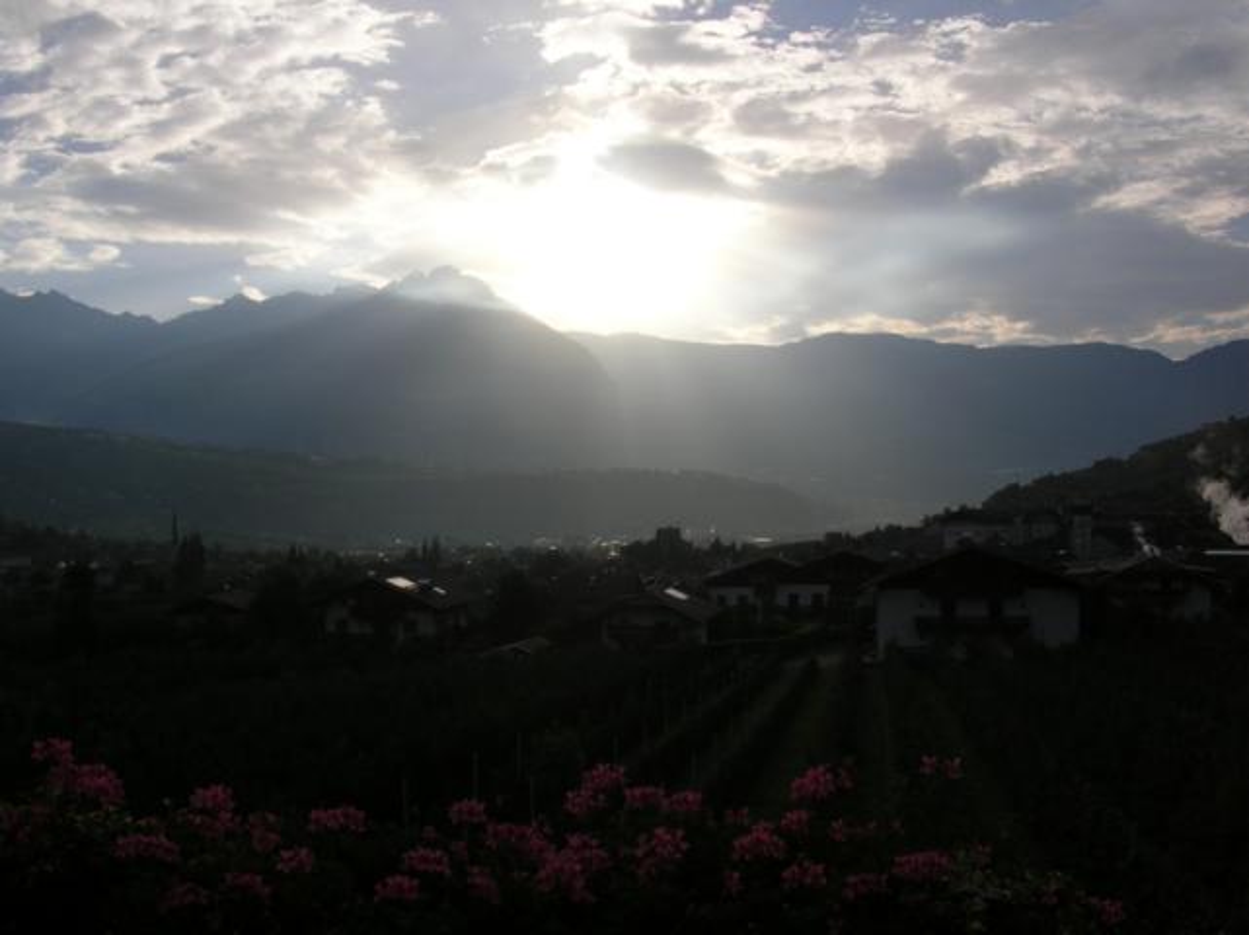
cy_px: 468
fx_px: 1262
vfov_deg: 40.7
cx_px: 624
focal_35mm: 35
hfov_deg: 52.7
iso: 50
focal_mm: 5.8
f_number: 5.6
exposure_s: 1/579
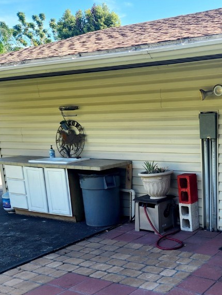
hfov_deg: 33.4
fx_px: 350
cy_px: 192
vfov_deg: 45.2
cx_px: 198
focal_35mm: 41
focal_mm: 6.4
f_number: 1.8
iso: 16
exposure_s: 1/180
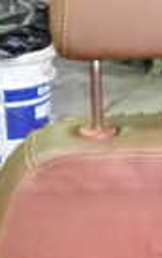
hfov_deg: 9.4
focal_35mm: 139
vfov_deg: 14.8
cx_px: 151
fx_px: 979
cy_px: 243
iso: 2000
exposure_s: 1/100
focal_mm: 5.4
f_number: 2.3
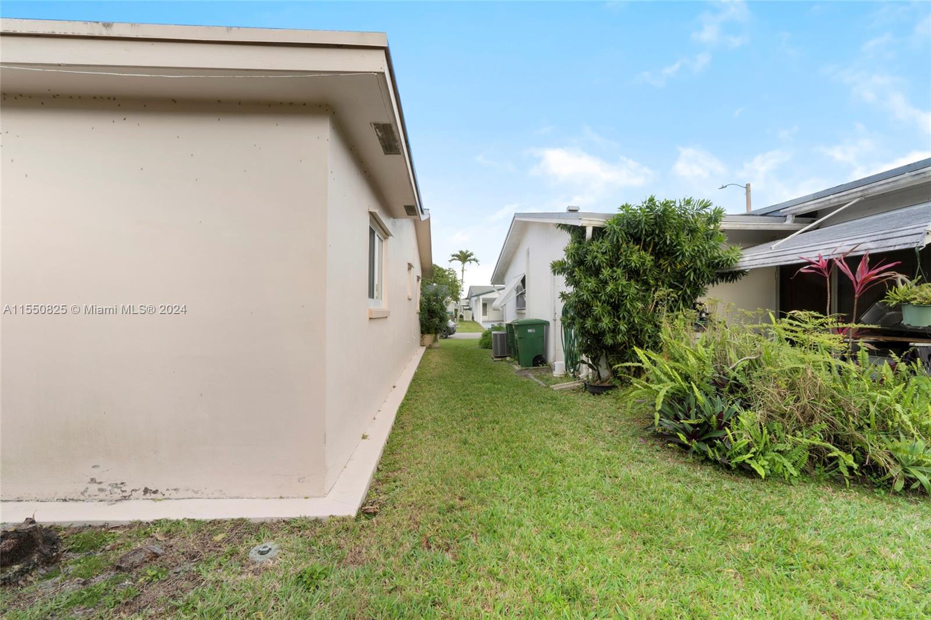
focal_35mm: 15
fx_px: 388
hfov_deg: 100.4
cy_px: 310
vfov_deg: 77.3
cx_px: 466
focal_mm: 10
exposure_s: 1/250
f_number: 10
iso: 100
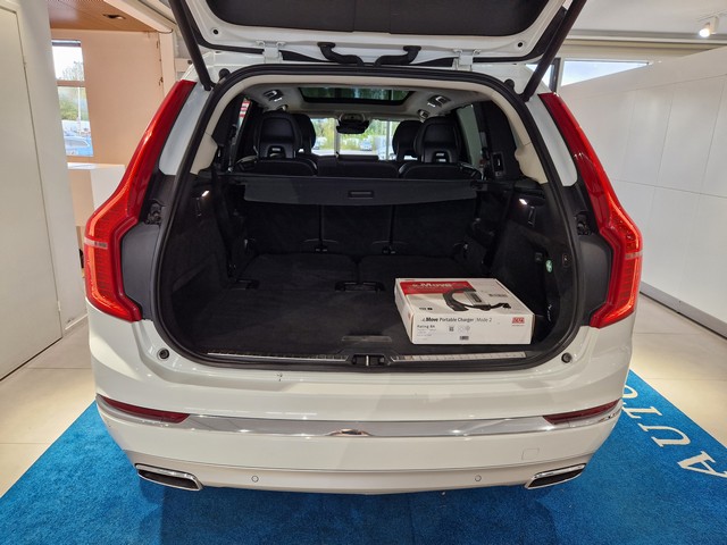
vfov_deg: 58.9
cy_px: 272
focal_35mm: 23
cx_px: 364
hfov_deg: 73.9
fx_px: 483
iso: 200
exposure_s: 1/180
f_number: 1.8
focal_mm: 5.4
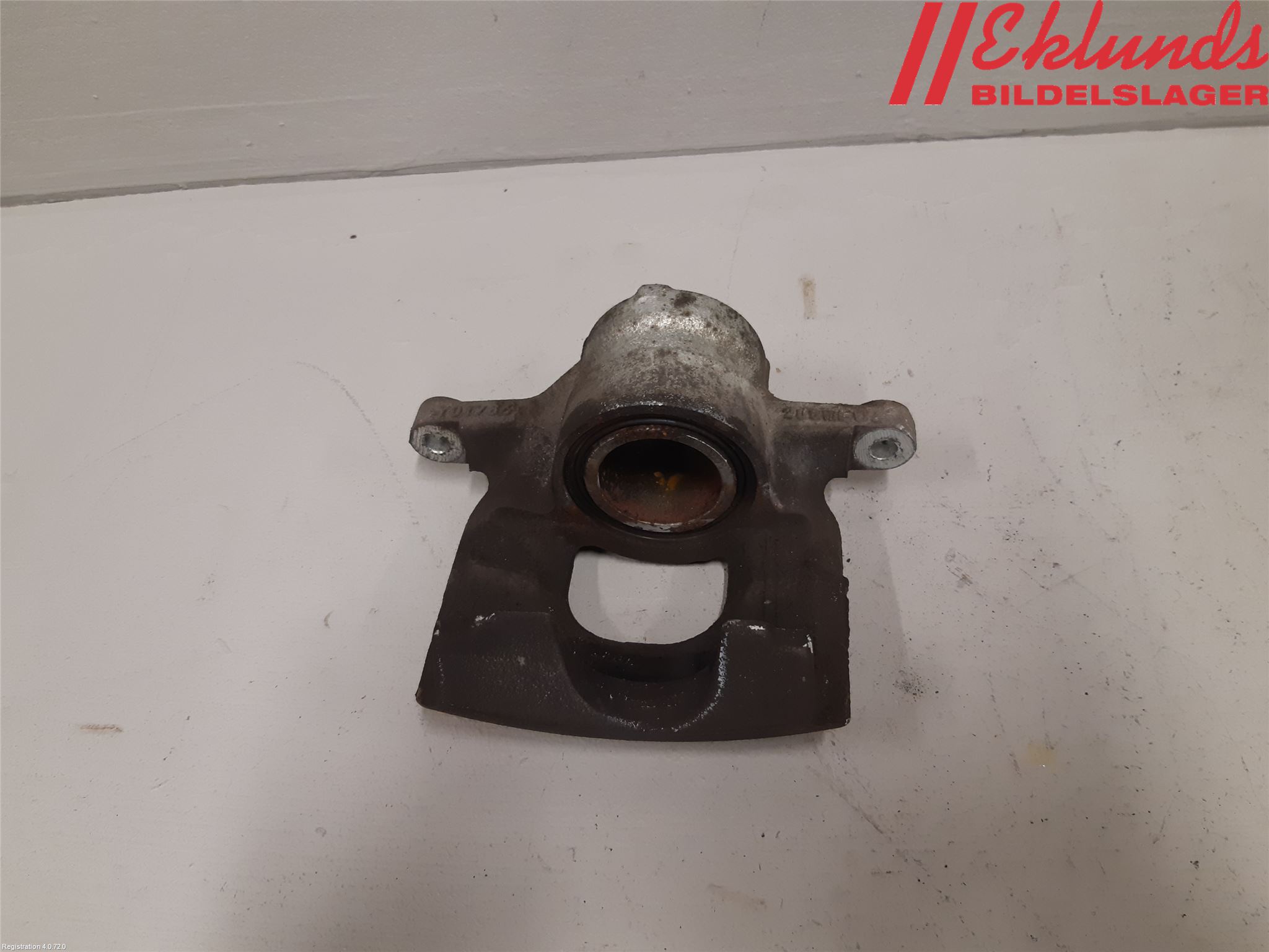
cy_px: 476
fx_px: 953
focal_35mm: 26
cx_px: 634
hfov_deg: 67.3
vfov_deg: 53.1
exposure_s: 1/50
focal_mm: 3.93
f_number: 1.7
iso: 125
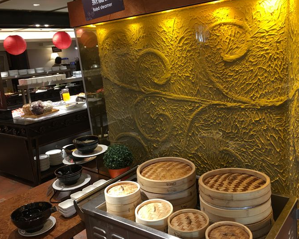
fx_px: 301
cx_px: 154
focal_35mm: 34
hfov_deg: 52.8
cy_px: 109
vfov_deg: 43.3
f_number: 2.2
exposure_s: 1/15
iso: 25
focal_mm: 4.15
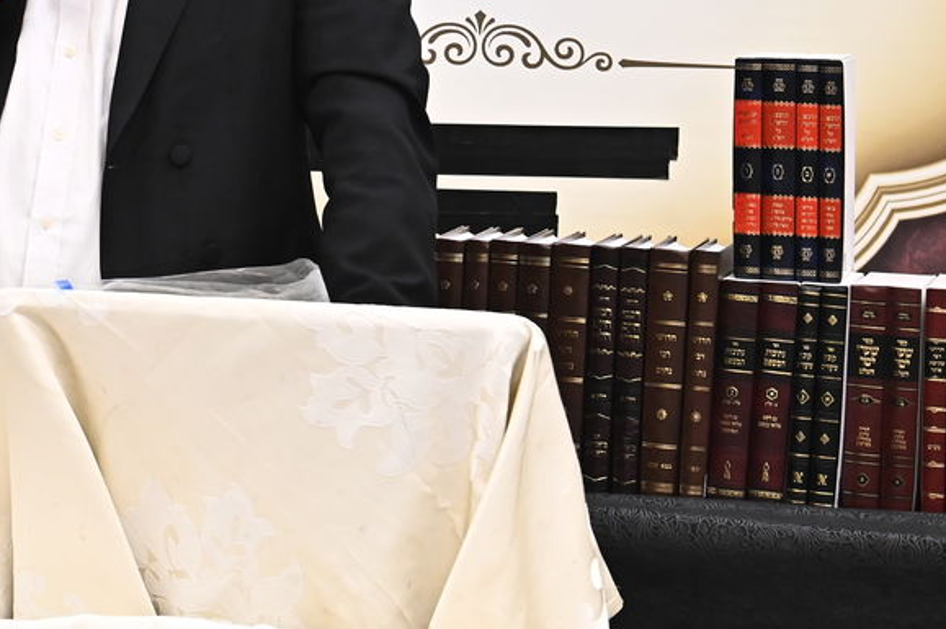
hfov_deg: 15.2
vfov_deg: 10.2
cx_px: 82
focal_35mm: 133
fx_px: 3492
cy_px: -34
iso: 3200
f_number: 7.1
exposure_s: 1/160
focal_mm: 55
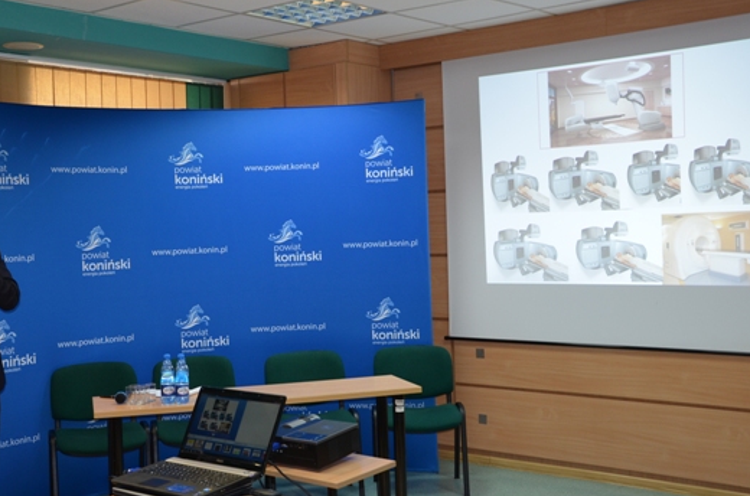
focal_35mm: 48
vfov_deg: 27.9
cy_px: 229
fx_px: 998
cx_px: 333
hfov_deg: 41.1
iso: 450
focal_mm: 26
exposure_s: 1/60
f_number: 4
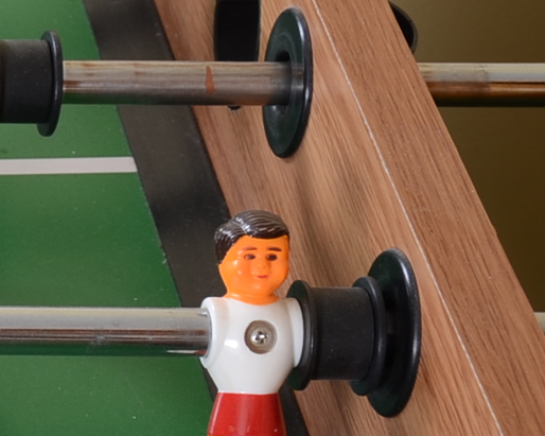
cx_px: -636
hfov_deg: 8.9
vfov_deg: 7.6
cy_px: 365
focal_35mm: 202
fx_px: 3258
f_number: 7.1
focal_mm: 30
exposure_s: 1/80
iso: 100
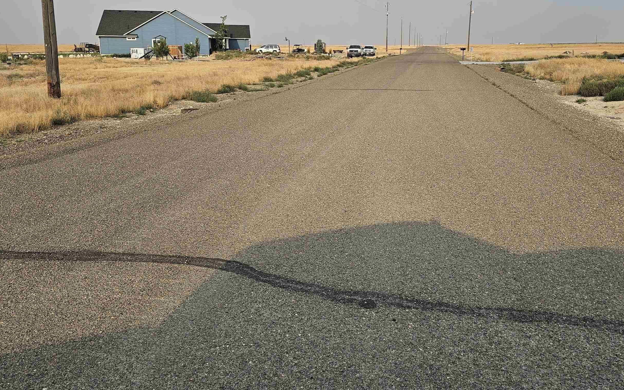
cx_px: 334
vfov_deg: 40.2
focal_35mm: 31
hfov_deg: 61.2
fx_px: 527
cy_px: 134
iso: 10
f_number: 1.7
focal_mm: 6.3
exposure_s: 1/717
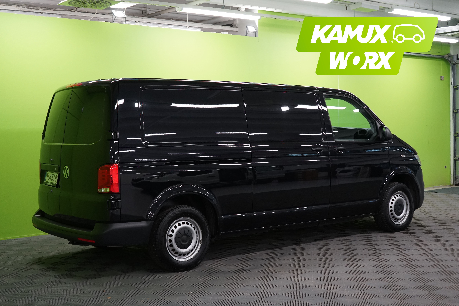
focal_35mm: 47
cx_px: 230
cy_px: 153
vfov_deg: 28.6
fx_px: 599
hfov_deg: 41.9
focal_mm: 47
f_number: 4.5
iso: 1600
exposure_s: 1/160
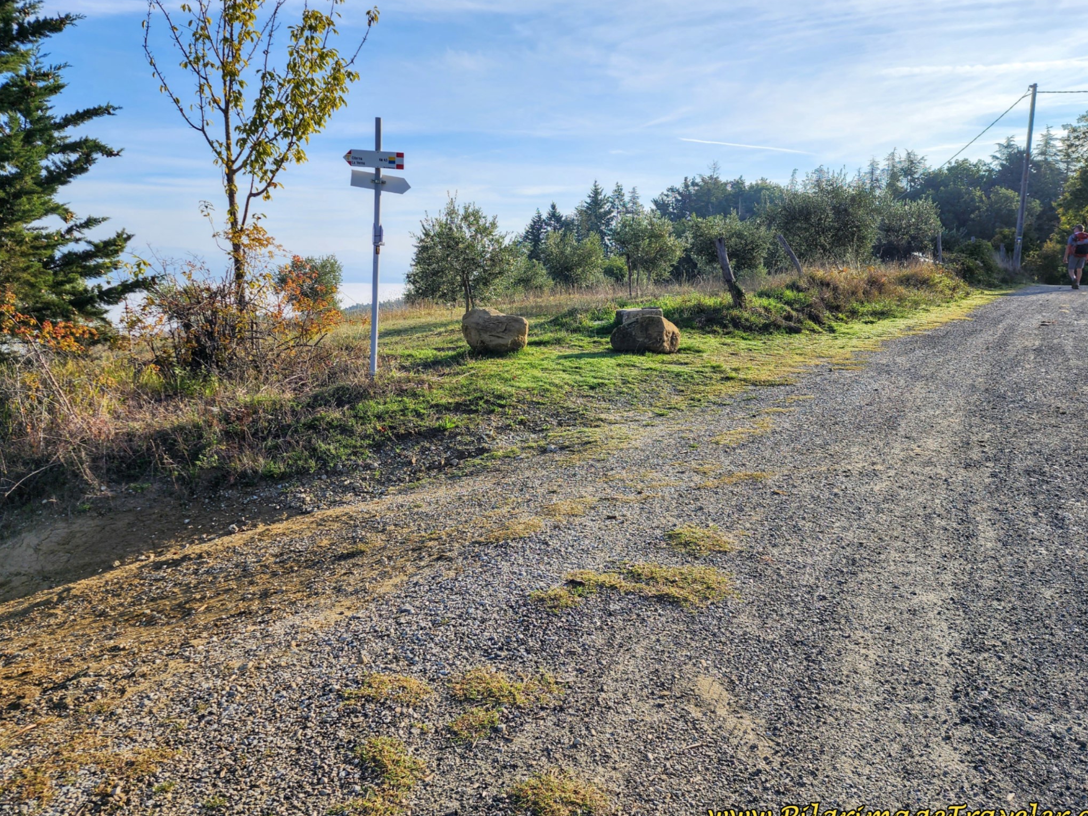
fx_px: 849
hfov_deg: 65.3
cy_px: 362
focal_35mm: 27
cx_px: 533
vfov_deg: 51.2
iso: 12
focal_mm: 6.4
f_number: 1.8
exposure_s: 1/1235
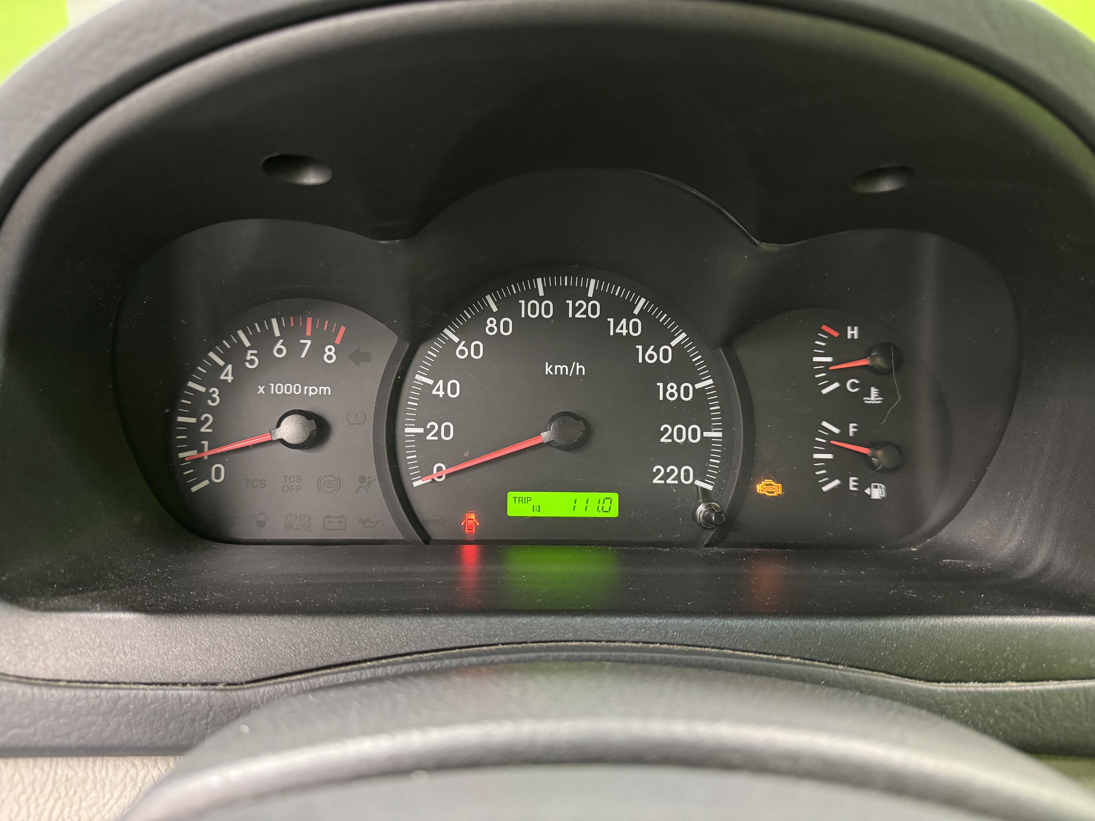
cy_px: 410
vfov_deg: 56.8
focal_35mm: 24
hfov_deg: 71.6
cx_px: 548
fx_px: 759
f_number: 1.78
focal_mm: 6.76
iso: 800
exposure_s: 1/33
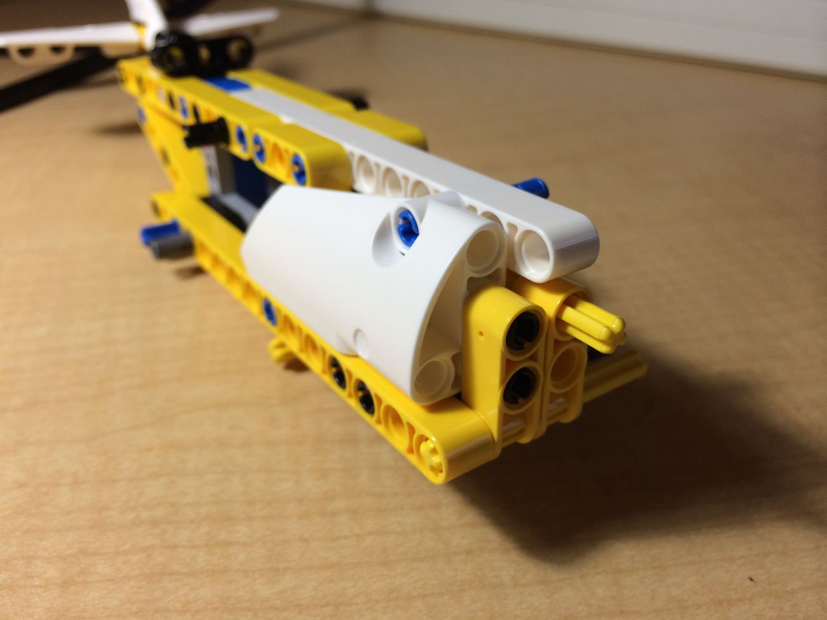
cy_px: 310
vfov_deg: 46.8
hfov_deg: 60.0
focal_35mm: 30
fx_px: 717
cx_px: 414
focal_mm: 4.12
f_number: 2.2
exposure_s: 1/60
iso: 40
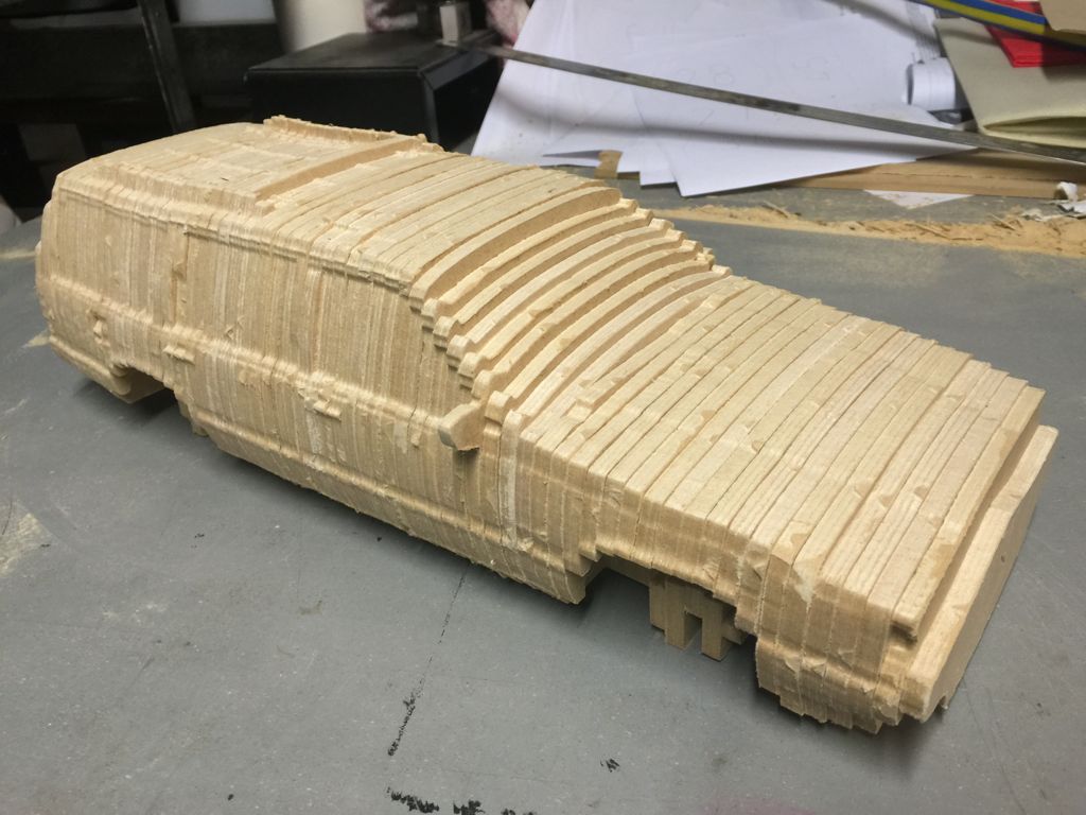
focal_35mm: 29
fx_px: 910
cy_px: 408
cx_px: 543
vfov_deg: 48.2
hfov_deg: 61.7
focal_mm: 4.15
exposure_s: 1/17
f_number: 2.2
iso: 64
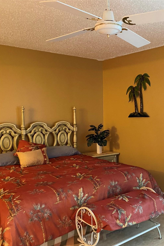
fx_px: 253
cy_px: 126
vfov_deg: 51.9
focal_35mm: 37
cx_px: 117
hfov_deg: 35.4
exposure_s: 1/30
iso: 500
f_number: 1.8
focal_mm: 4.25
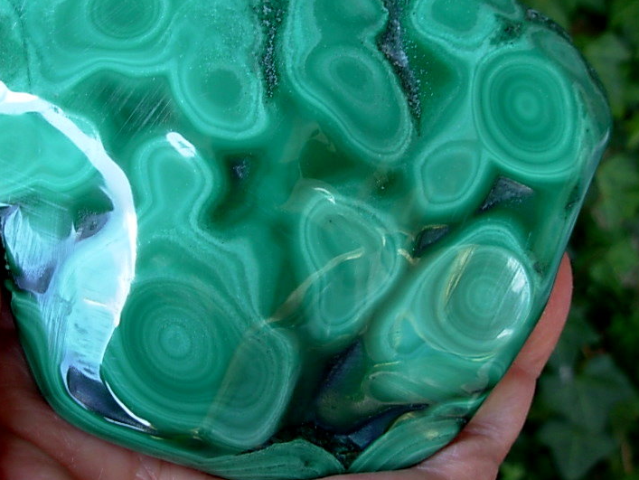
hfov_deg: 34.9
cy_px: 215
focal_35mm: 55
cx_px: 273
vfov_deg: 26.6
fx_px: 1016
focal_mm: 6.3
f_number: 2.9
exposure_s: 1/39.2
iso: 50
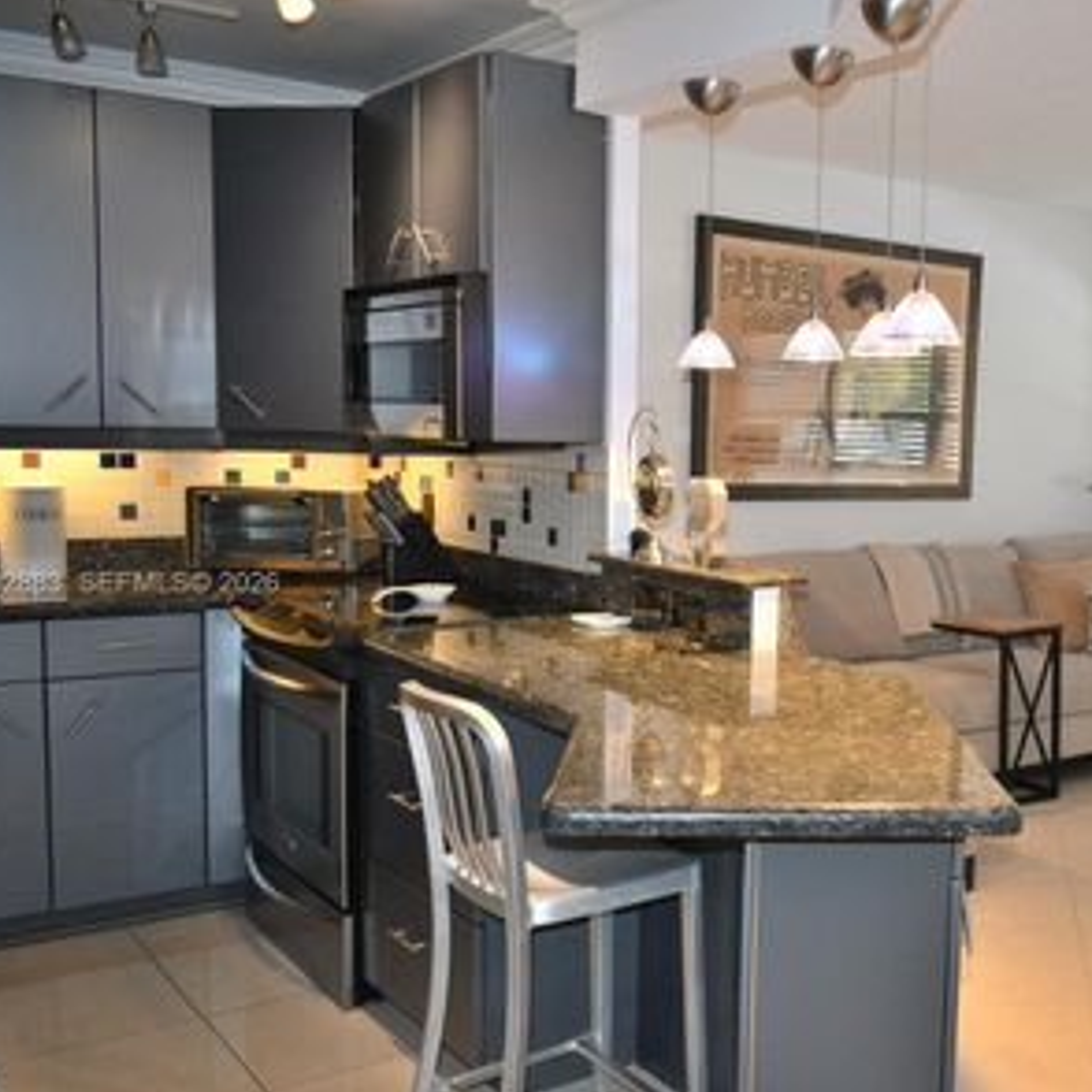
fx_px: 1392
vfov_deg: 42.8
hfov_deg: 41.3
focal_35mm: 39
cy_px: 585
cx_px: 847
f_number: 3.5
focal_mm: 18
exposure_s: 1/160
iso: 800
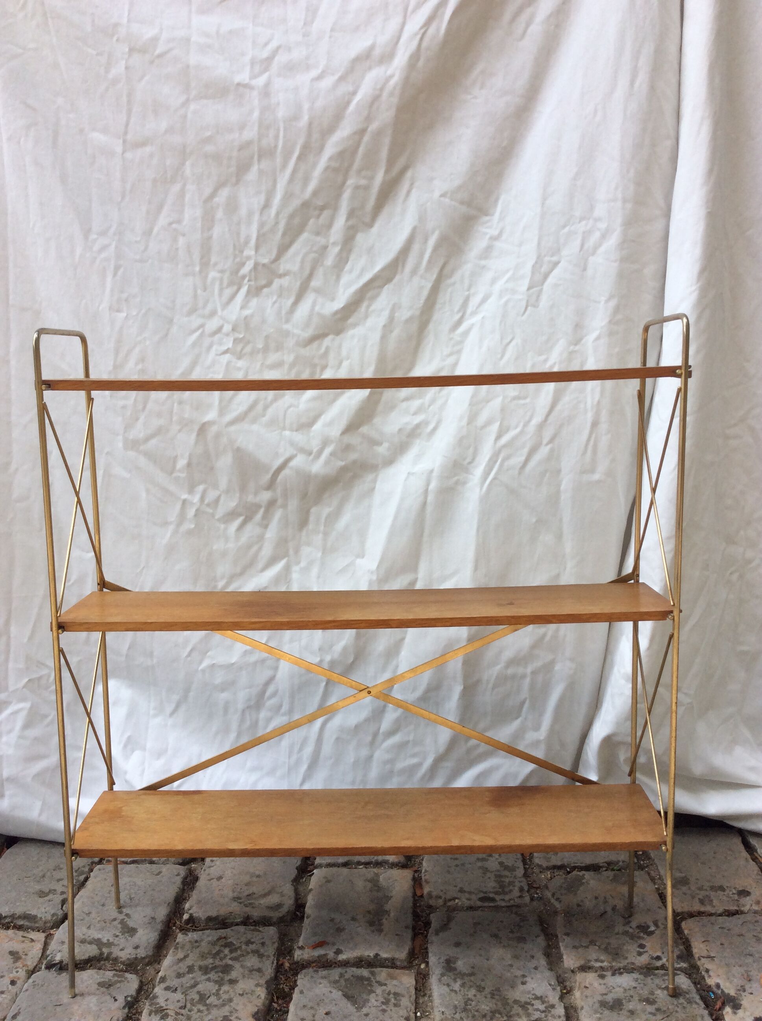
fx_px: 942
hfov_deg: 44.1
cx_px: 381
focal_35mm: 32
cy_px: 510
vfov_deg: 56.9
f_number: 2.4
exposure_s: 1/525
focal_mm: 3.3
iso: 32
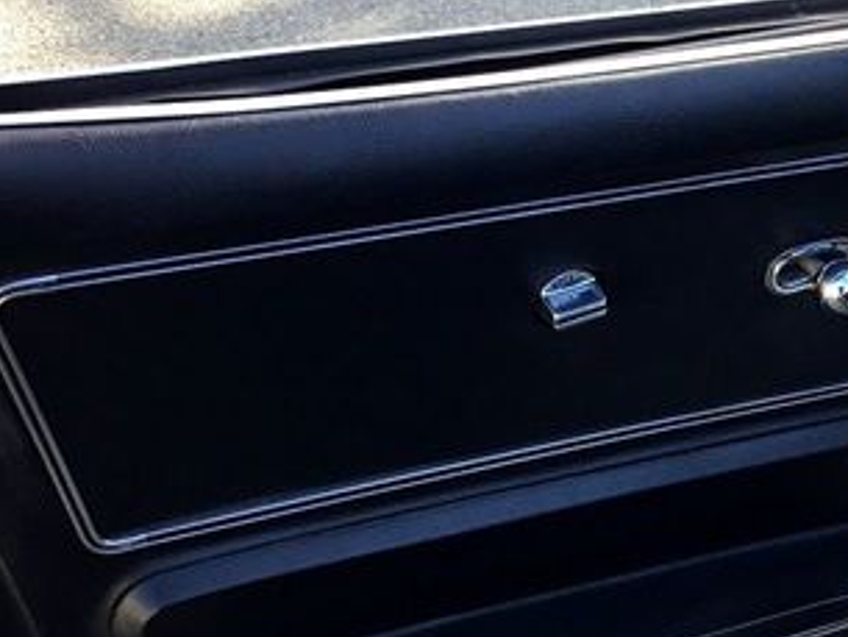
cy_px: 398
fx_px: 1593
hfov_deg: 29.6
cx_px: 573
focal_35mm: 65
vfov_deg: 22.6
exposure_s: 1/120
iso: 32
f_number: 2.4
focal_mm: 3.3
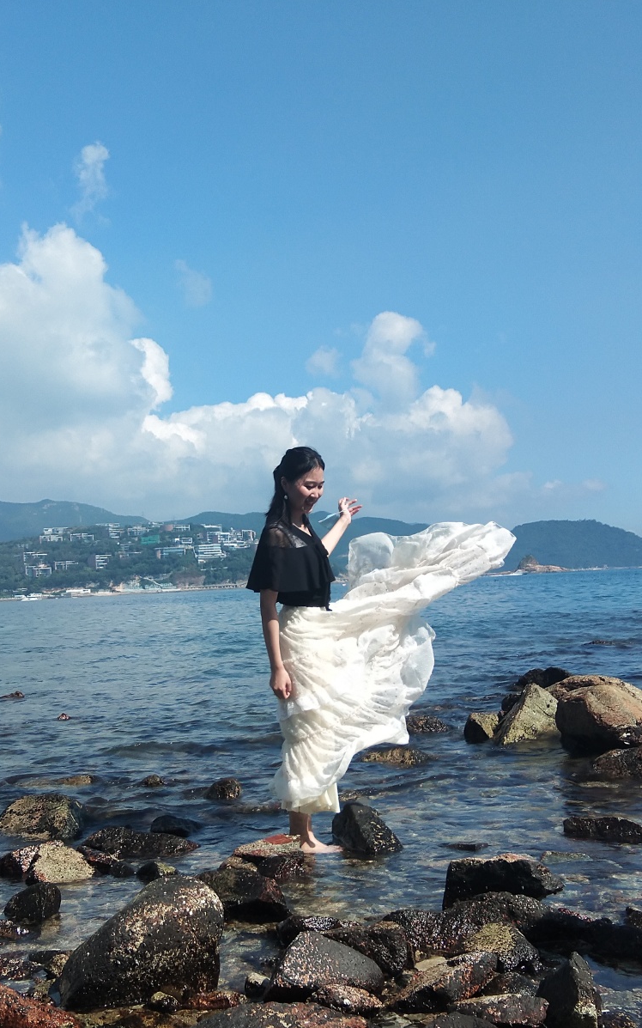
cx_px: 315
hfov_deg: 25.3
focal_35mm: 51
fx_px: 1428
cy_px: 514
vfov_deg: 39.6
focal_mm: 3.69
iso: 50
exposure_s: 1/1162
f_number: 2.2
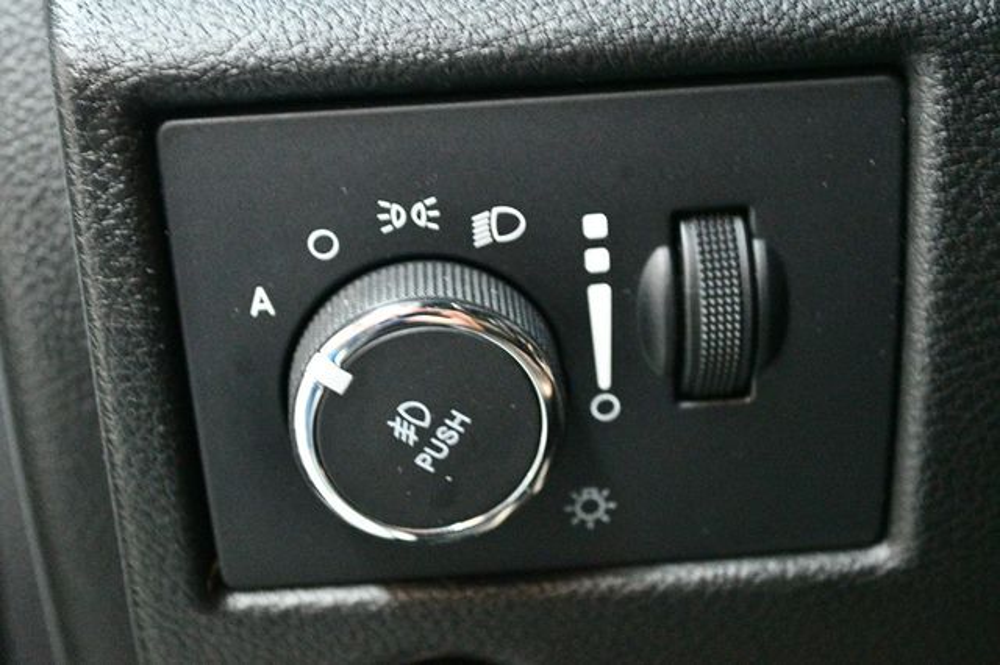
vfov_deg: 20.3
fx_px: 1860
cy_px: 332
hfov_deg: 30.1
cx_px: 500
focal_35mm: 67
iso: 12800
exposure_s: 1/30
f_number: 5.3
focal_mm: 45
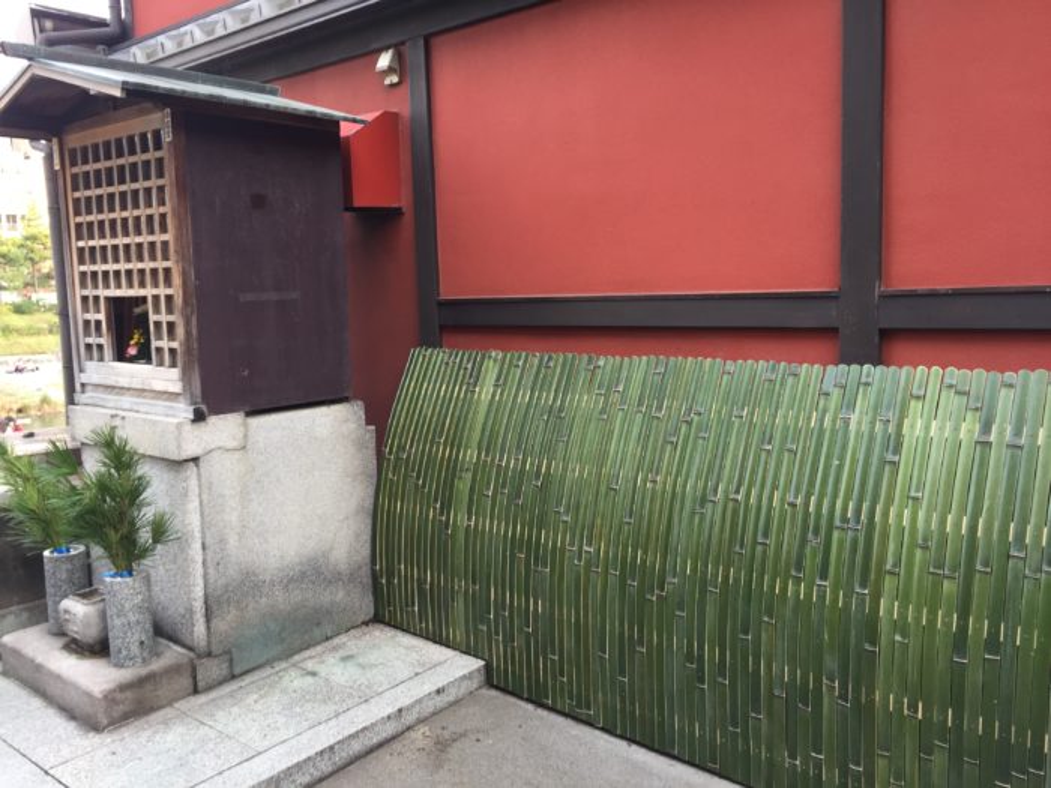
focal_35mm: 29
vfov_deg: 48.2
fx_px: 880
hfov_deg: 61.7
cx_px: 526
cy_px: 394
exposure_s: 1/60
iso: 40
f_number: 2.2
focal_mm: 4.15
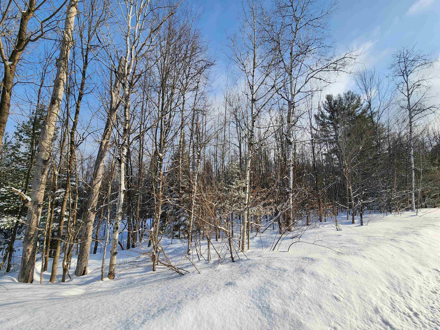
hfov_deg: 106.2
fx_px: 165
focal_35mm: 13
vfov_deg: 89.9
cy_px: 165
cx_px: 220
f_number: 2.2
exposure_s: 1/1728
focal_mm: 2.2
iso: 50
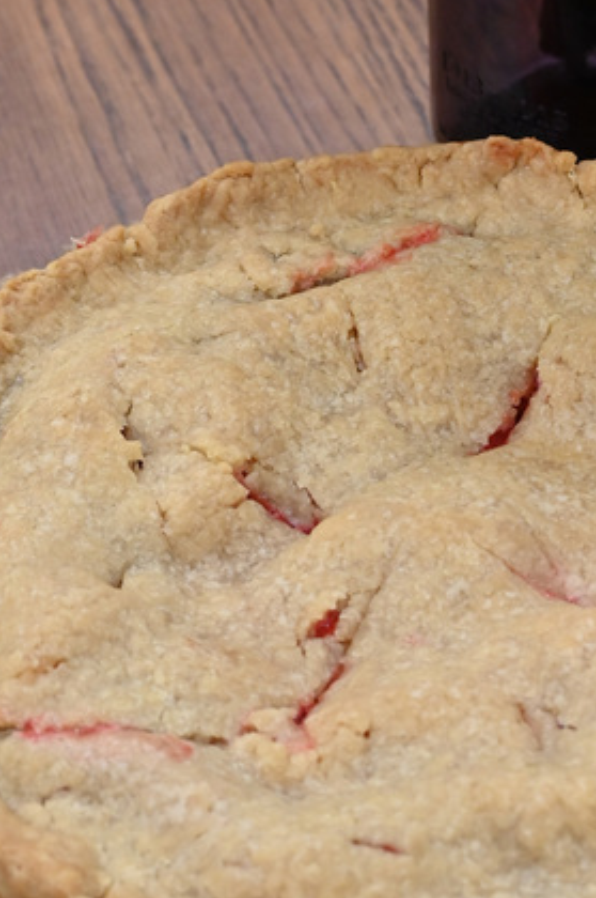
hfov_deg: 11.2
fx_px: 3037
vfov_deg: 16.7
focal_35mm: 122
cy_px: 233
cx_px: 507
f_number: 5.6
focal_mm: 50
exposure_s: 1/125
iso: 2500
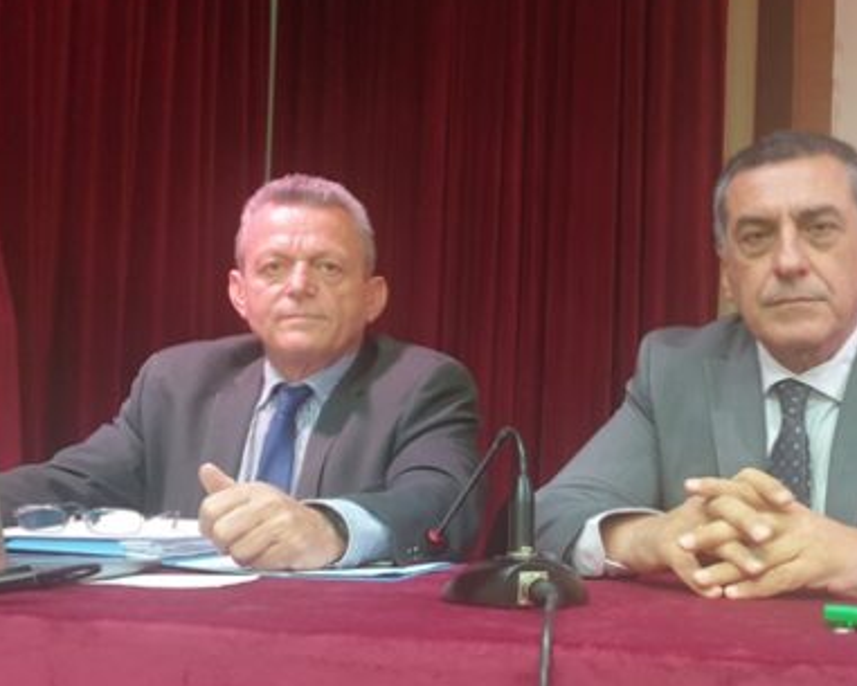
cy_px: 424
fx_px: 1269
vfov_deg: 30.2
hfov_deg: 36.9
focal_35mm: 50
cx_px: 574
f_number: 1.5
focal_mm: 4.3
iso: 320
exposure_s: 1/33
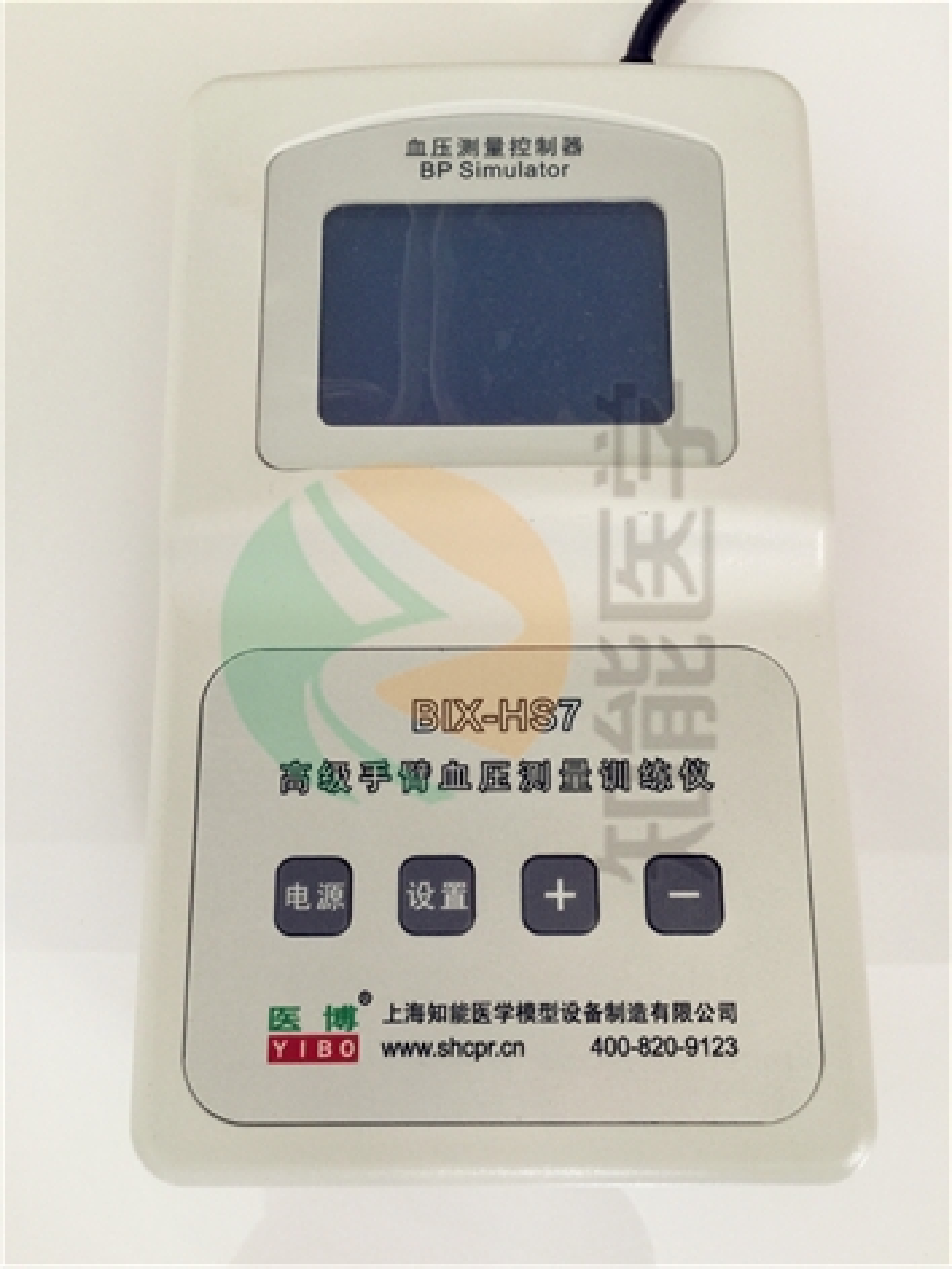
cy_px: 634
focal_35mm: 29
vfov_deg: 61.7
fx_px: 1063
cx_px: 476
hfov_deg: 48.2
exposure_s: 1/17
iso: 80
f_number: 2.2
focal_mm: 4.15
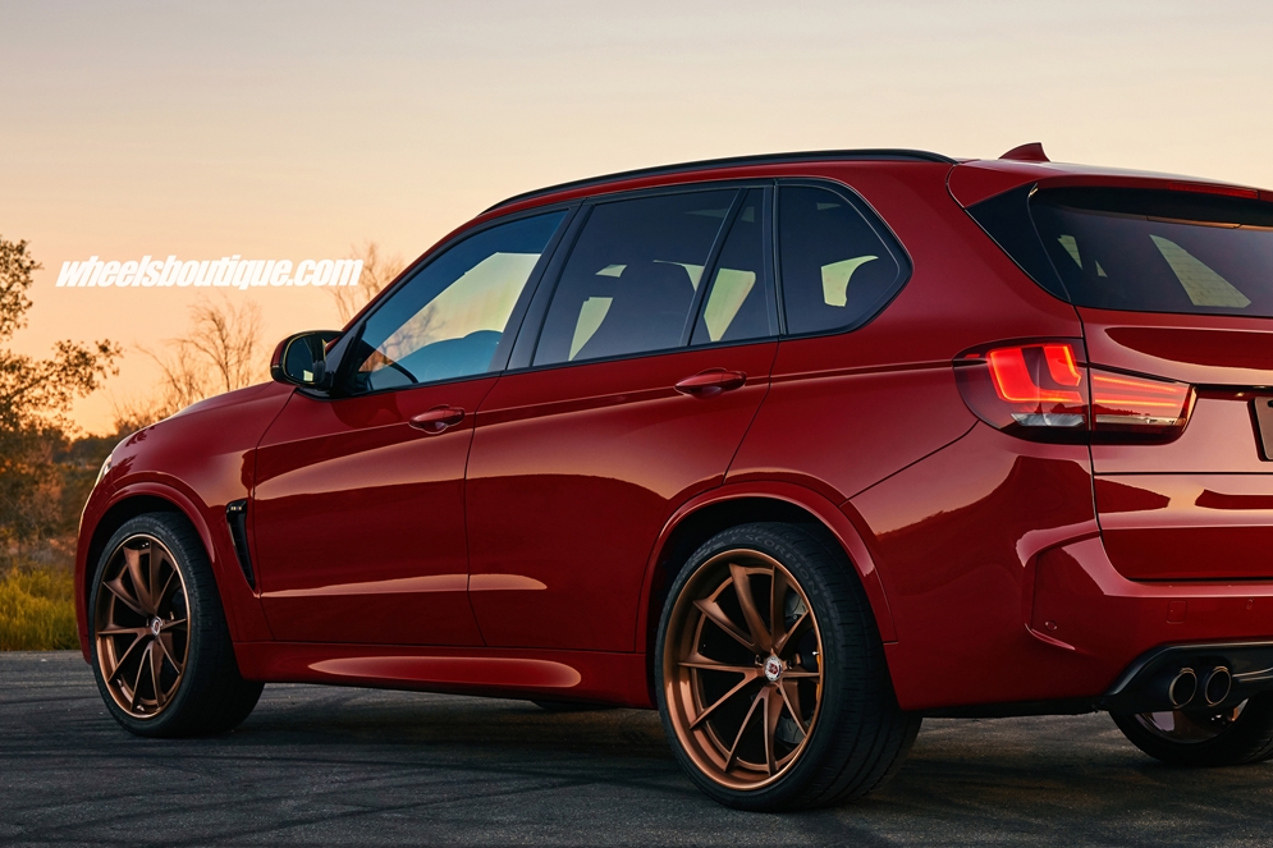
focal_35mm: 83
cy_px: 495
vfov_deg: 16.4
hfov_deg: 24.4
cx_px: 756
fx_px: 2934
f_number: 4.5
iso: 400
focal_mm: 43
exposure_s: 1/80
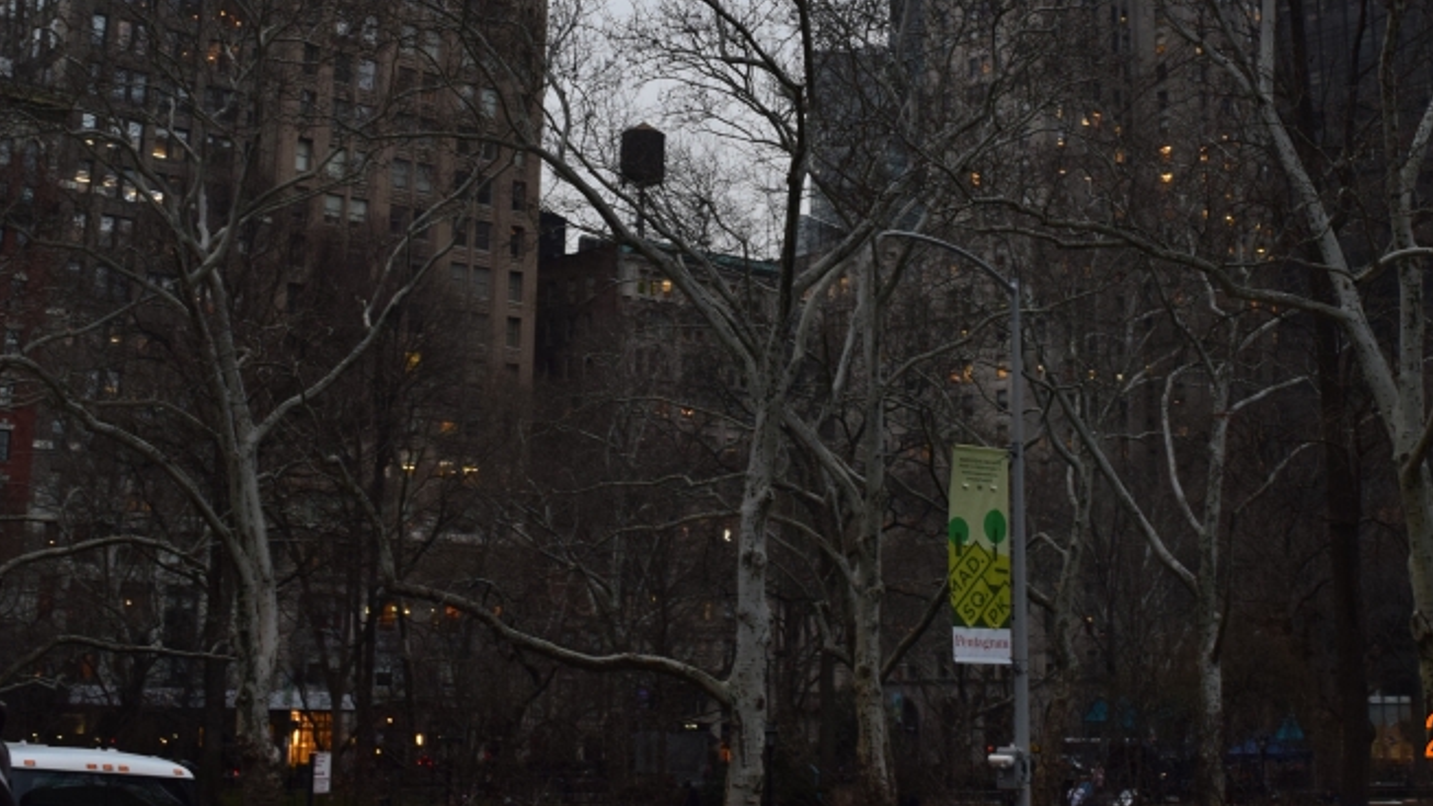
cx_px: 835
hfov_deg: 35.4
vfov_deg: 20.0
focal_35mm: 59
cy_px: 101
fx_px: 2242
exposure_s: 1/60
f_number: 8
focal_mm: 24
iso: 1100
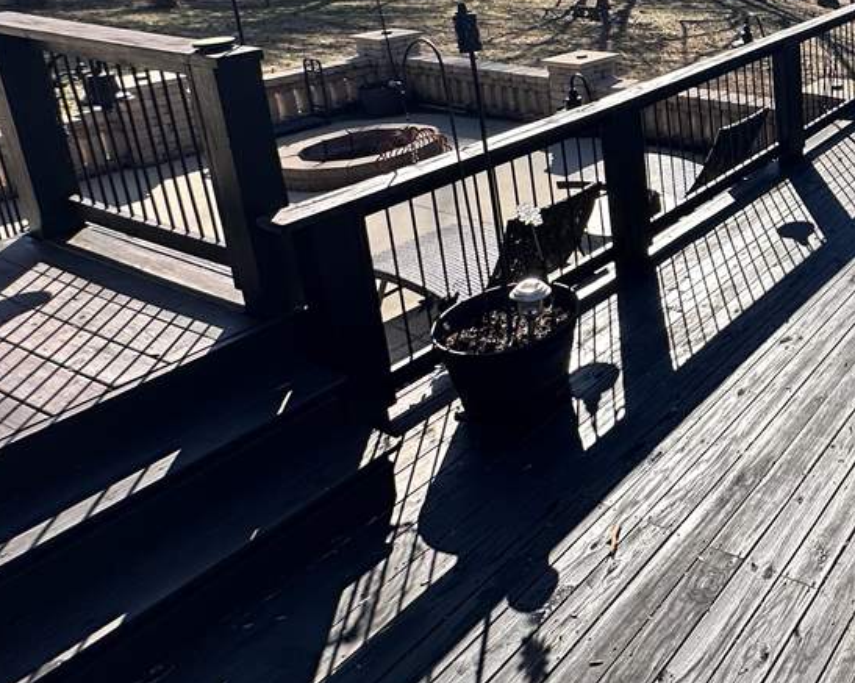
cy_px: 50
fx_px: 809
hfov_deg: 43.6
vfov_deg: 41.6
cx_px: 932
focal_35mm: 32
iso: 40
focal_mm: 2.22
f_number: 2.2
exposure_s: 1/1062
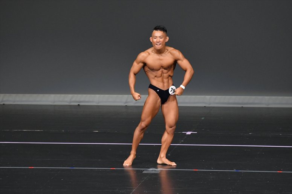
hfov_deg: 6.0
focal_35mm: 345
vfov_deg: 4.0
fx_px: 2797
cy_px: 97
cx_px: 146
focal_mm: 230
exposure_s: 1/400
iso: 4000
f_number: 5.6
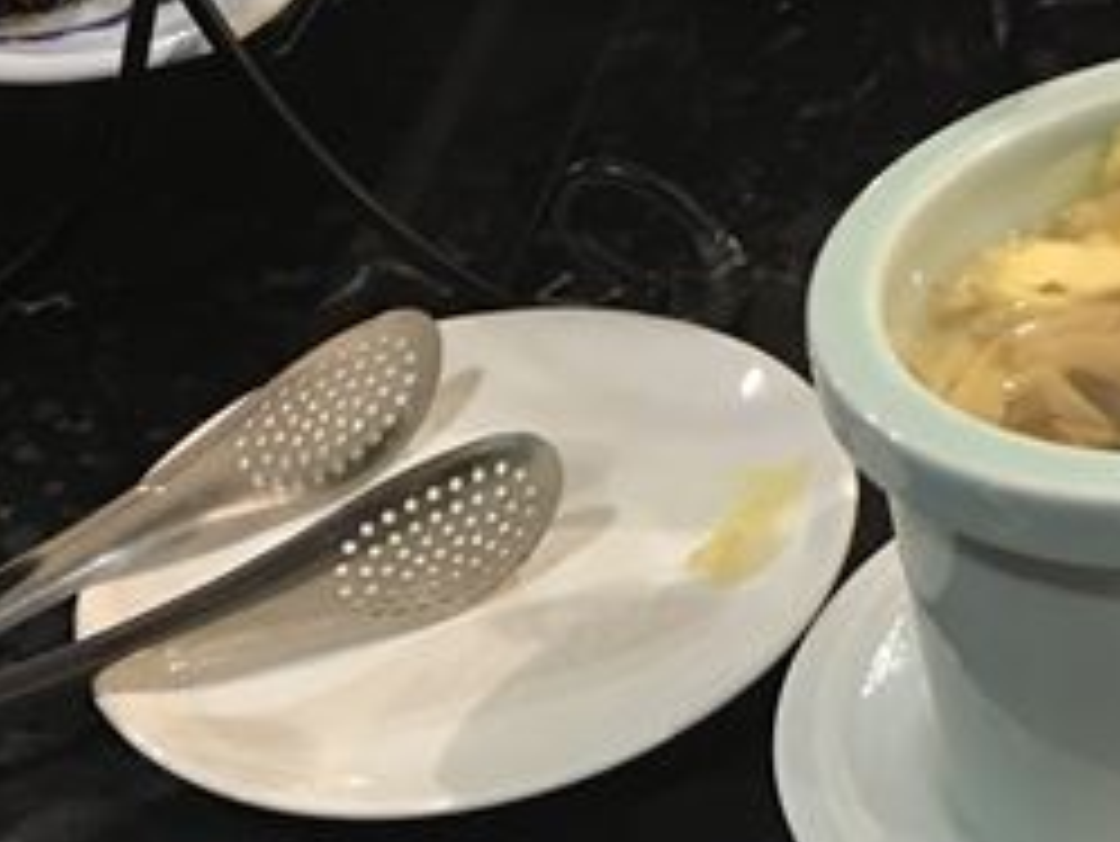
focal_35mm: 93
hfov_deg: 21.1
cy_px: 1040
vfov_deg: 15.3
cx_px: 495
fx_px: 3010
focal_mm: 4.15
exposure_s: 1/15
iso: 64
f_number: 2.2
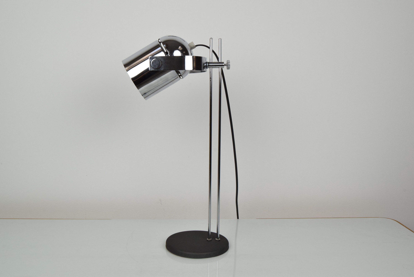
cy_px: 138
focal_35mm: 36
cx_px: 207
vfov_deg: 36.9
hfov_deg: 53.1
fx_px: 414
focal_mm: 24
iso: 1600
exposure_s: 1/100
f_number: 18
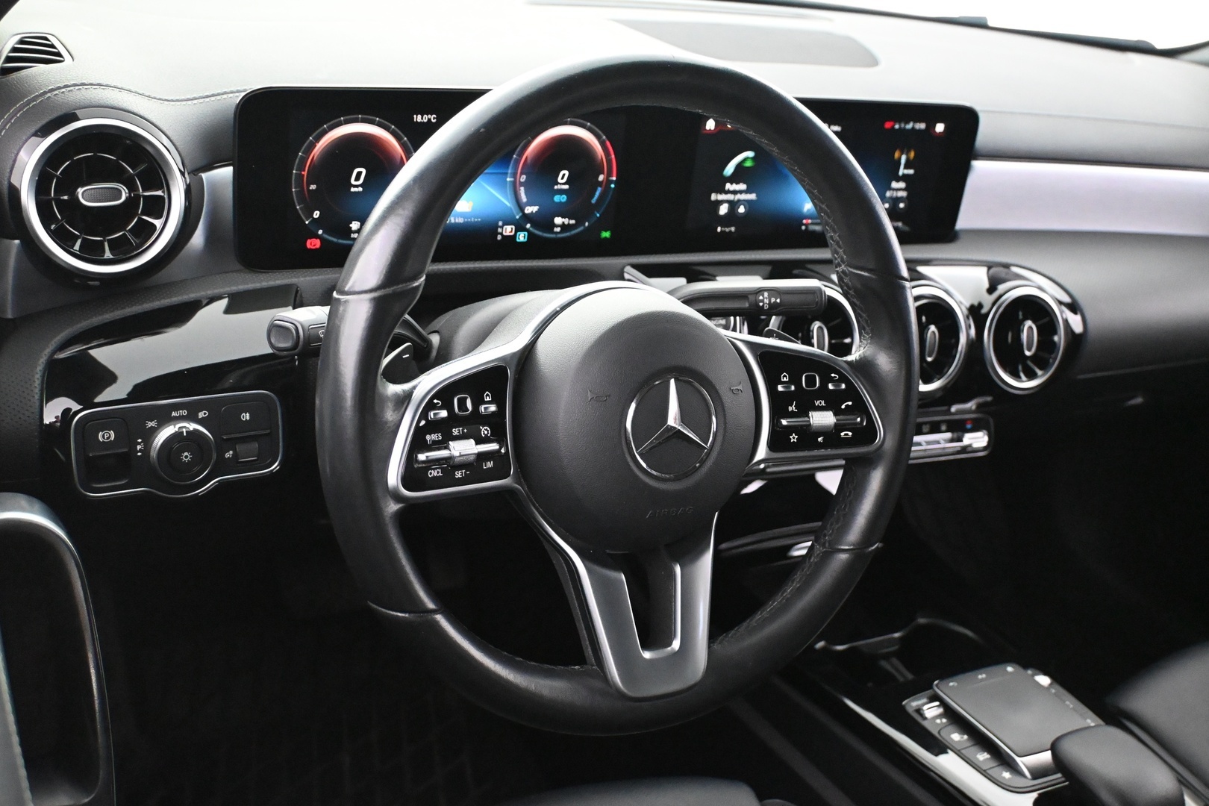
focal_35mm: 39
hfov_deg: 49.6
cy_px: 403
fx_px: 1310
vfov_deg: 34.2
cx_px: 604
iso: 9000
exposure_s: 1/40
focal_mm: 26
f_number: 4.5
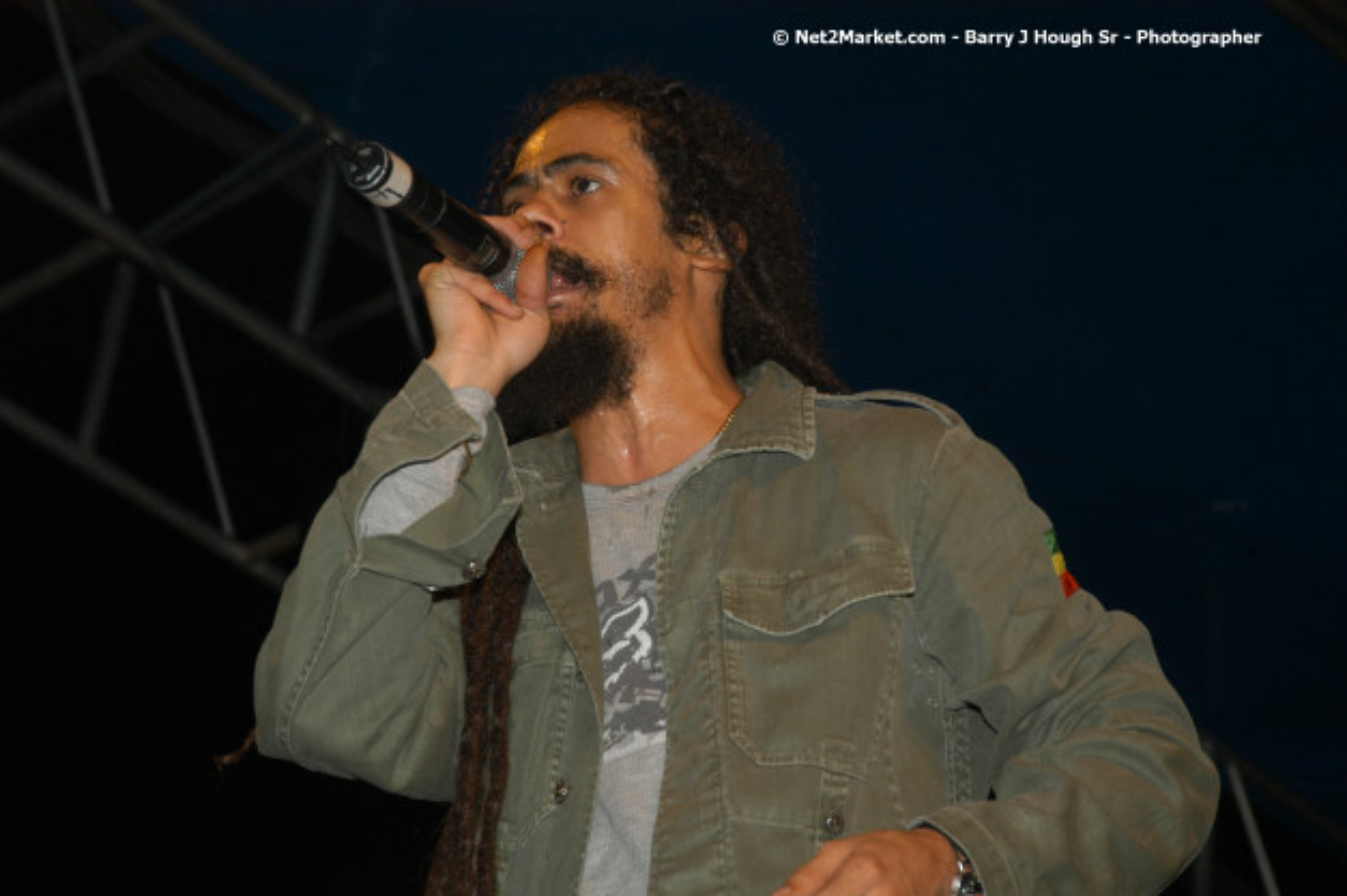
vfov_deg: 10.7
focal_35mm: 128
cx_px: 674
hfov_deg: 16.1
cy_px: 448
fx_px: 4767
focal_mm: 85
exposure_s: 1/180
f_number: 8
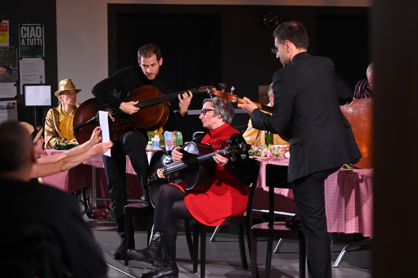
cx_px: 209
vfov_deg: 14.4
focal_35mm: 95
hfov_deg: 21.5
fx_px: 1102
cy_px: 139
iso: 4000
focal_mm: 95
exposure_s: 1/320
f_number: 2.8
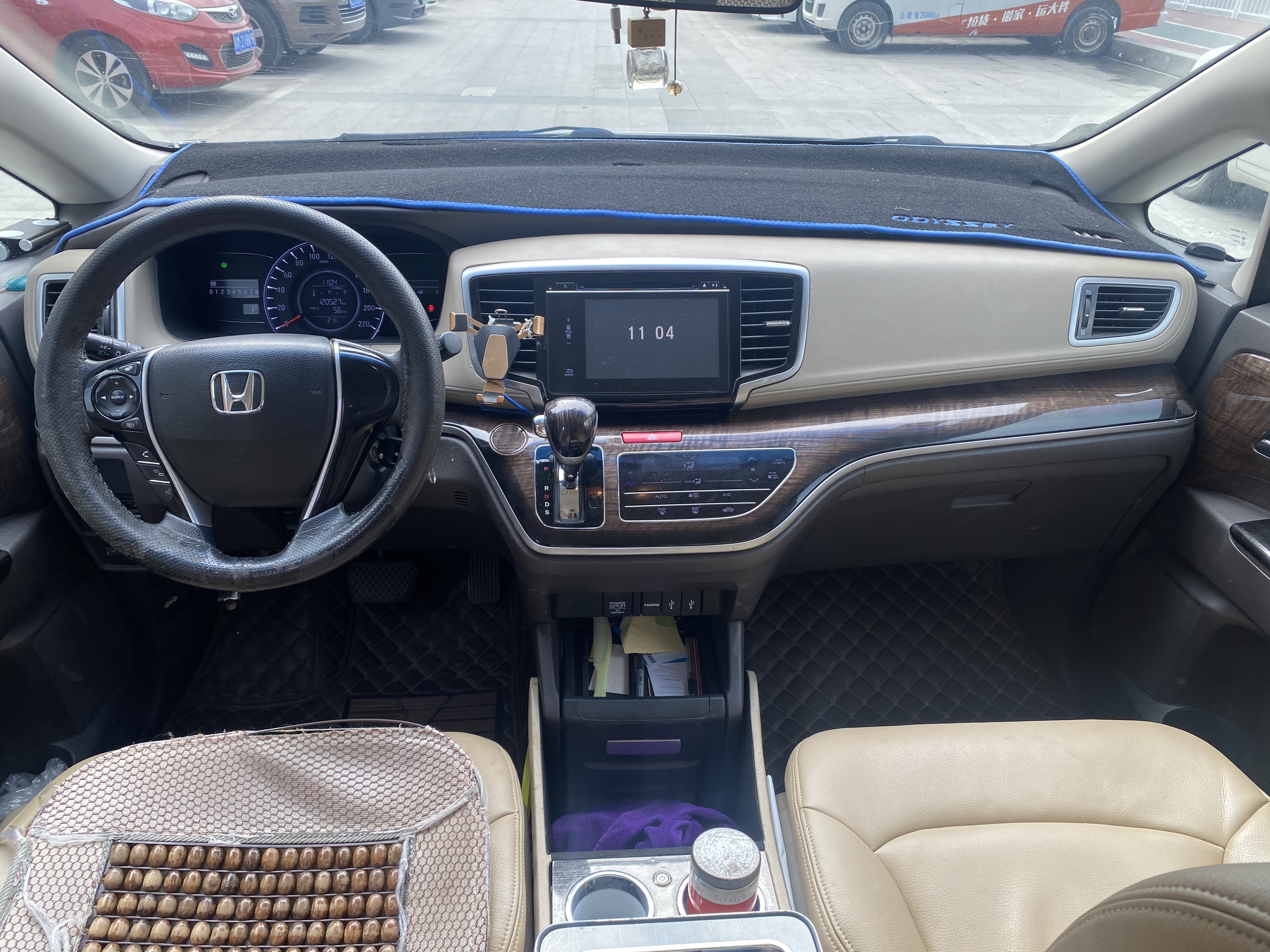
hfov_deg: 67.3
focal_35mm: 26
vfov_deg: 53.1
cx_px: 635
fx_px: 954
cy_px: 476
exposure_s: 1/259
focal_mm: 4.25
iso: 32
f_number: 1.8
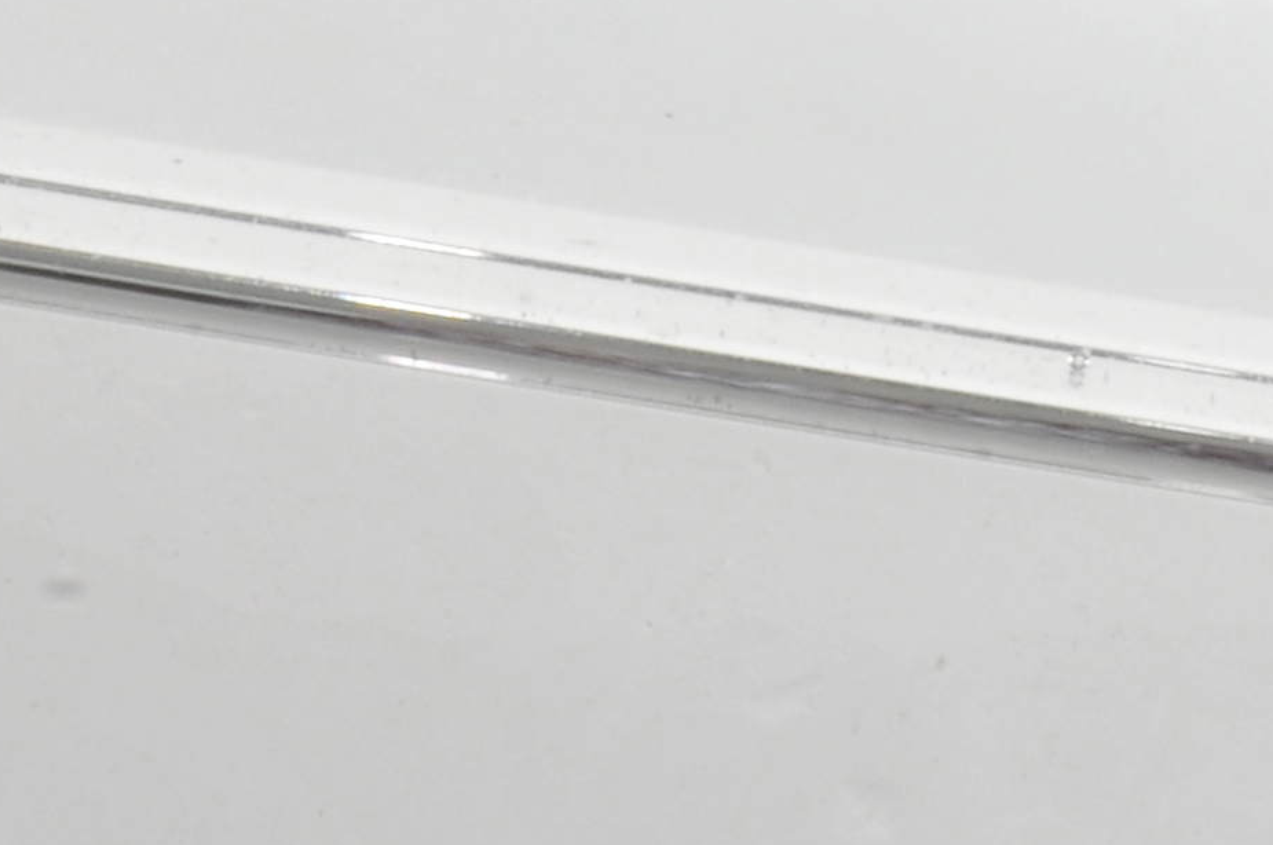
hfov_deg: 2.8
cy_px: -1043
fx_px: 25789
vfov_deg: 1.9
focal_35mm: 730
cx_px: 2755
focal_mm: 105
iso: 200
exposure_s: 1/60
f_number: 25
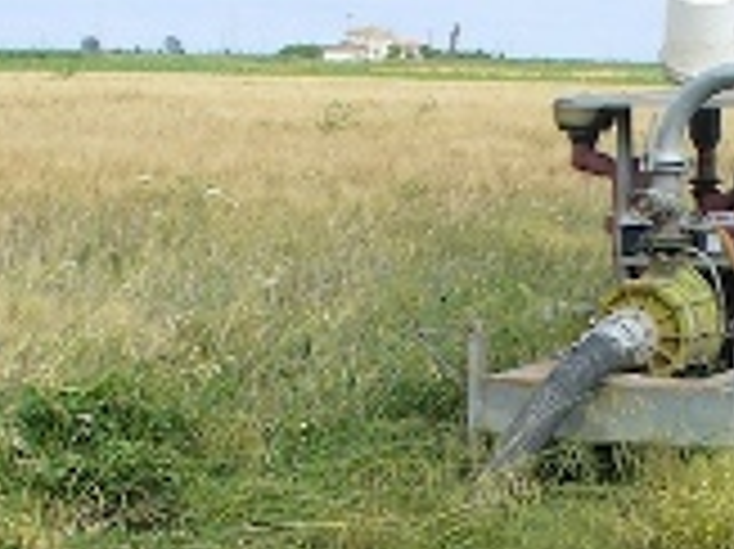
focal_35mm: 134
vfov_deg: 10.9
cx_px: 669
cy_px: 619
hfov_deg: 14.6
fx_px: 2839
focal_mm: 6.1
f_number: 5.6
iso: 80
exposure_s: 1/250
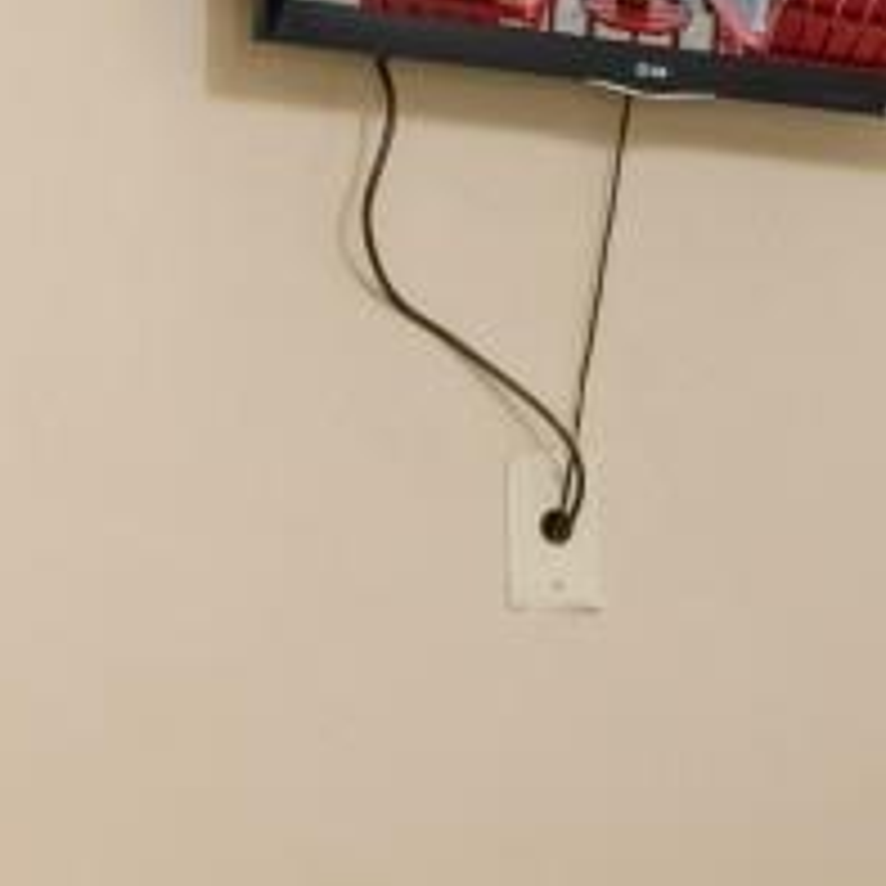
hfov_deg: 13.5
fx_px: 3446
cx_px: 1444
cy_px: 661
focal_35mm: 119
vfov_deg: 14.6
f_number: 4.8
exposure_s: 1
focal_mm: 11.5
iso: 100
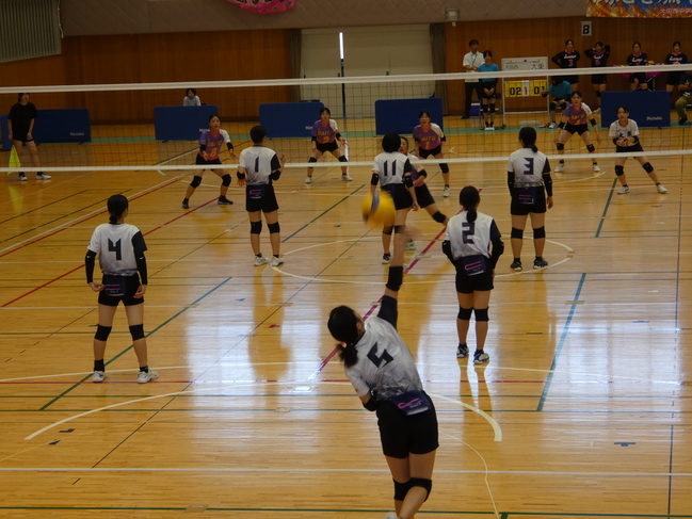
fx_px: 1700
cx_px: 346
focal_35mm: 85
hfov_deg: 23.0
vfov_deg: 17.4
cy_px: 260
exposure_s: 1/80
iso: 320
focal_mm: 15.2
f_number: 4.6
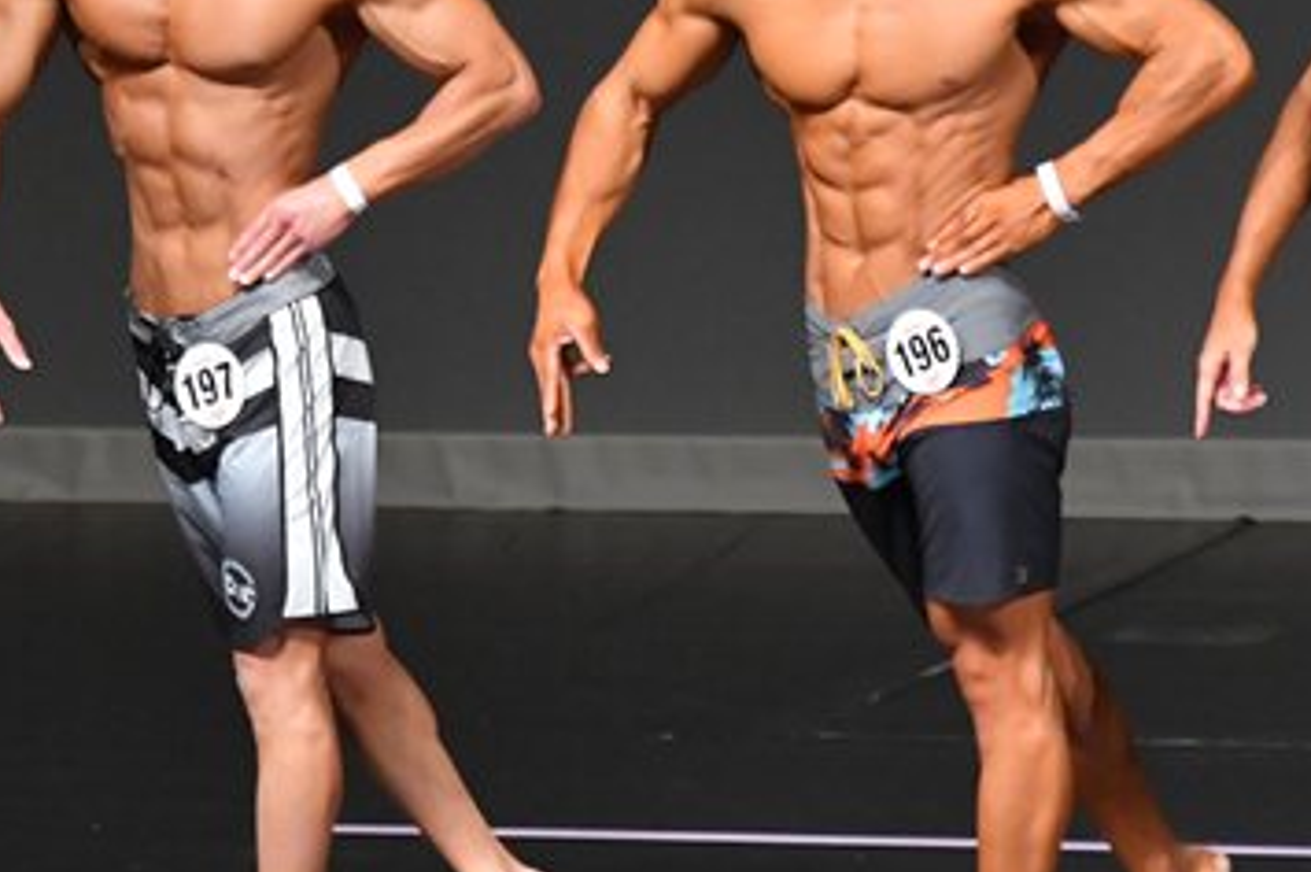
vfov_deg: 2.1
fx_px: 23830
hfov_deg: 3.2
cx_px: 390
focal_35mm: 655
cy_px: 270
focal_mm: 200
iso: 5000
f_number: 5.6
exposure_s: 1/400
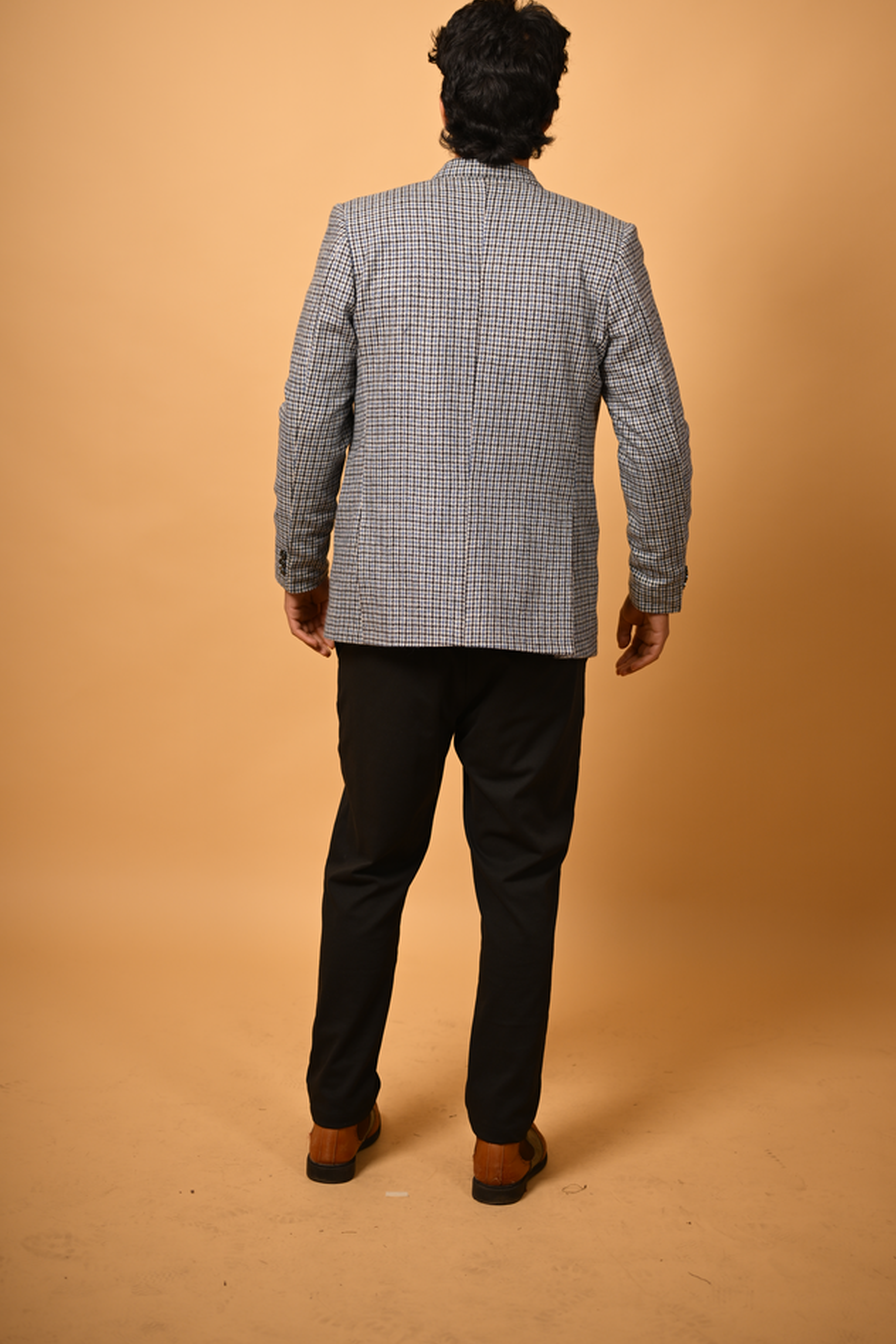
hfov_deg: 23.4
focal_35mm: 58
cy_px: 567
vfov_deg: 34.4
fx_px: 2165
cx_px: 440
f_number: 2.2
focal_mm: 50
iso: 160
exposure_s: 1/1000
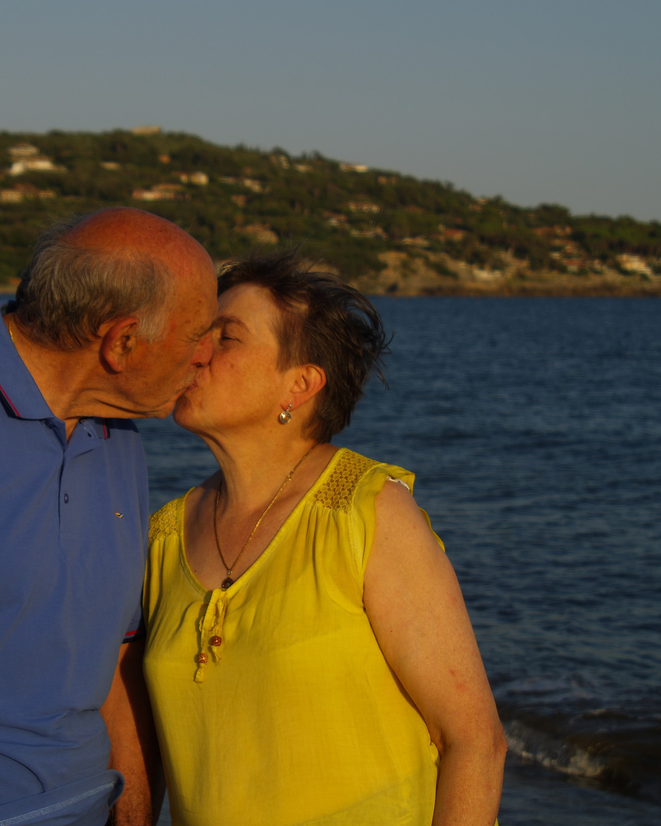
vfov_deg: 21.0
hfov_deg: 16.8
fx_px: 2226
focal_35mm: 91
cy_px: 414
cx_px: 191
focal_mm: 43
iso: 100
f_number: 8
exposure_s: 1/350
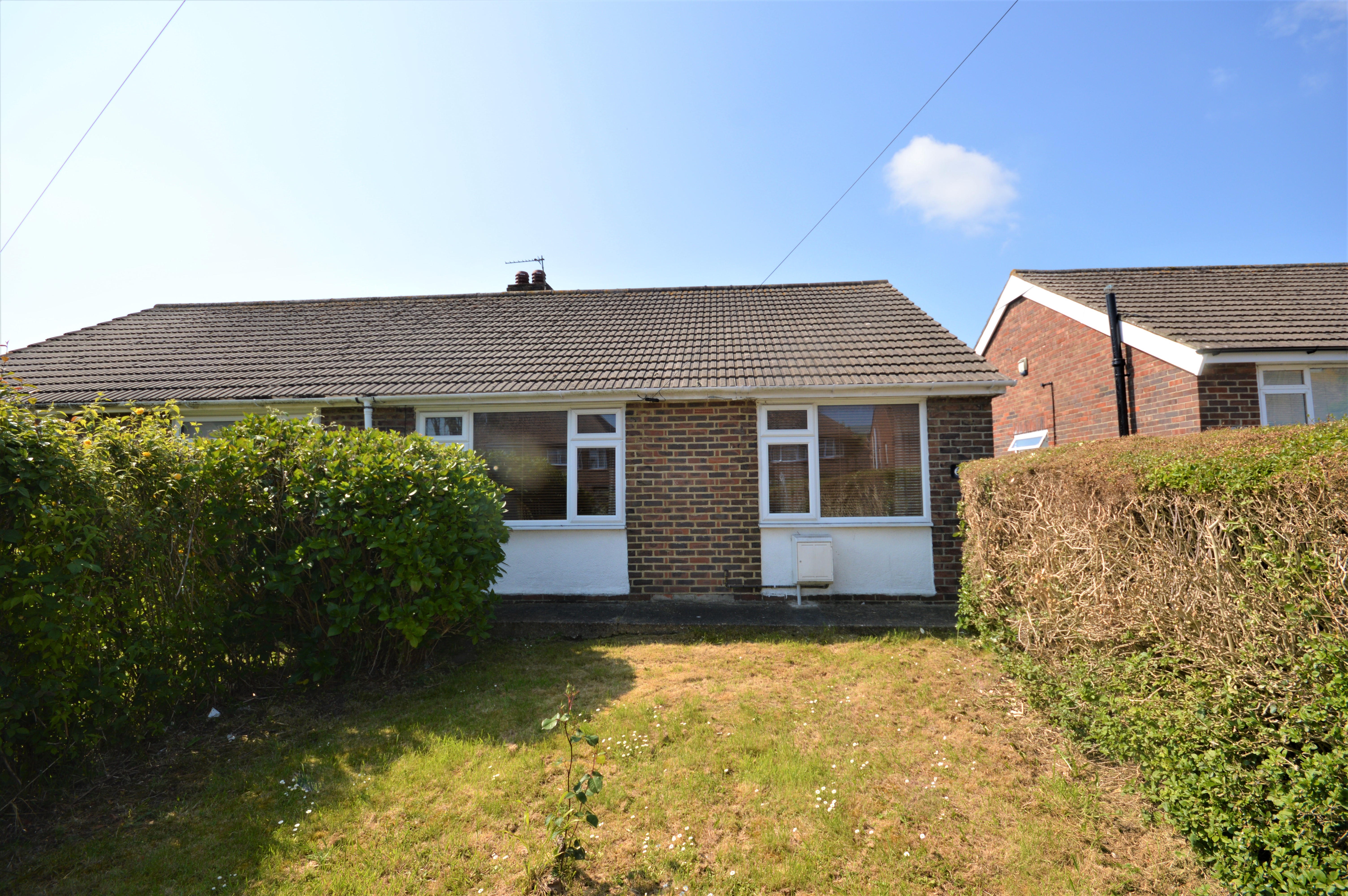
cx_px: 674
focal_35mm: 15
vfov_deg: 77.2
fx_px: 561
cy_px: 448
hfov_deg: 100.4
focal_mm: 10
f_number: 7.1
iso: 100
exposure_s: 1/200
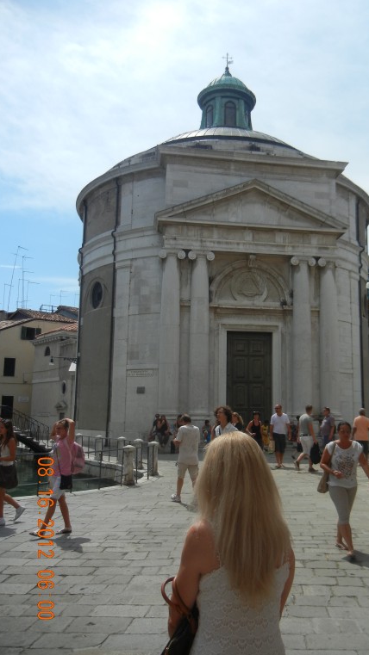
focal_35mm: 33
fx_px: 574
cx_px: 242
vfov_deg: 59.5
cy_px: 330
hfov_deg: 35.3
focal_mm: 5.4
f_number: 7
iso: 160
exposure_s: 1/611
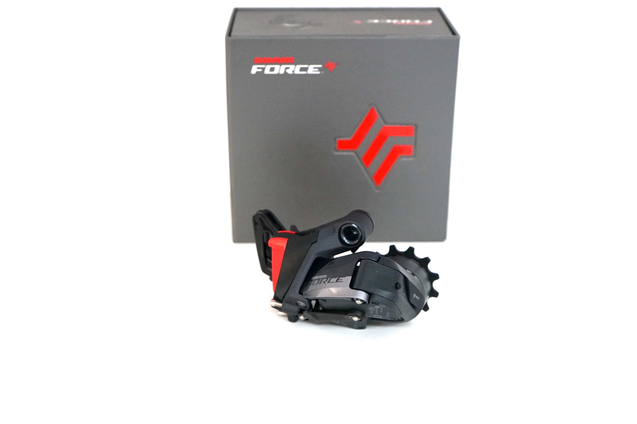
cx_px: 318
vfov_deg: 26.9
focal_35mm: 50
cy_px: 212
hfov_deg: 39.6
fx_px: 884
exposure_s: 1/160
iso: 2000
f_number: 5.6
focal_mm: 50
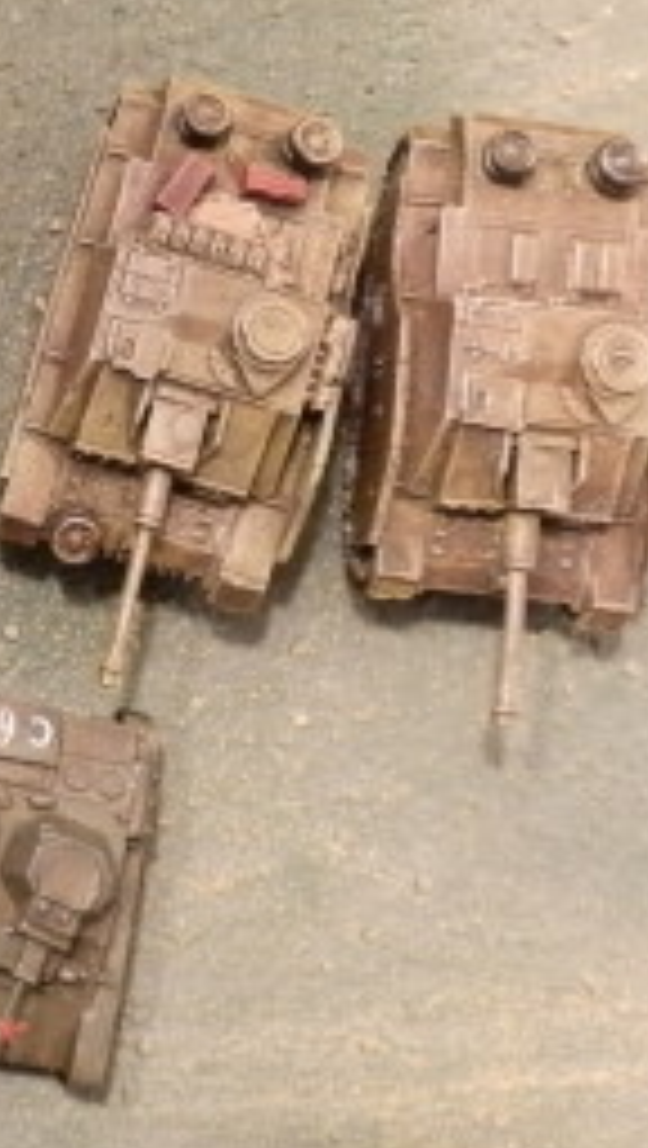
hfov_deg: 17.2
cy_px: 423
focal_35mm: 64
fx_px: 1949
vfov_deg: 32.6
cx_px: -306
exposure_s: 1/50
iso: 400
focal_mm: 5
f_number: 3.1
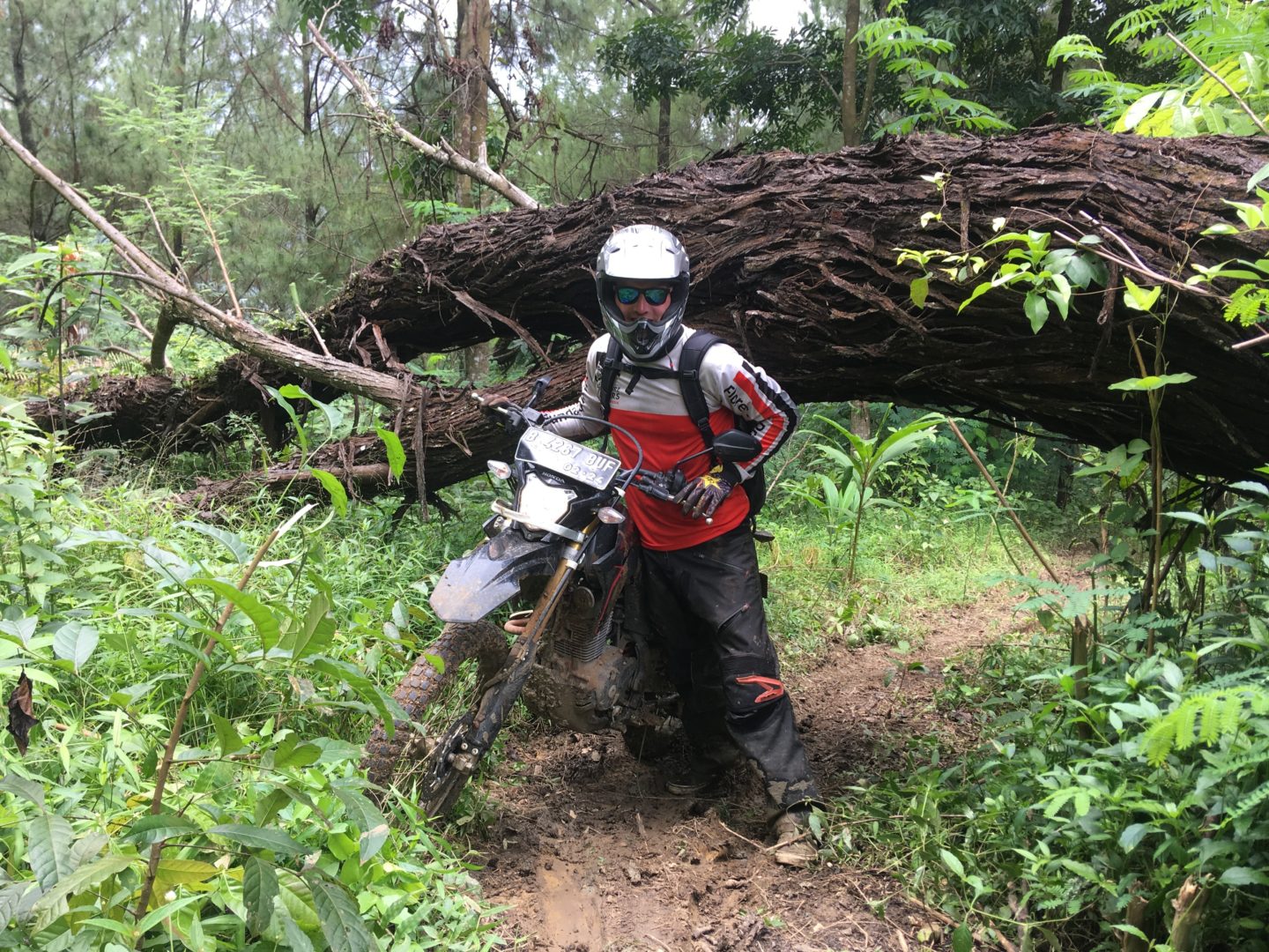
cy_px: 476
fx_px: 1063
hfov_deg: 61.7
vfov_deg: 48.2
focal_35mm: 29
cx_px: 634
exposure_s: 1/155
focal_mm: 4.15
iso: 25
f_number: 2.2
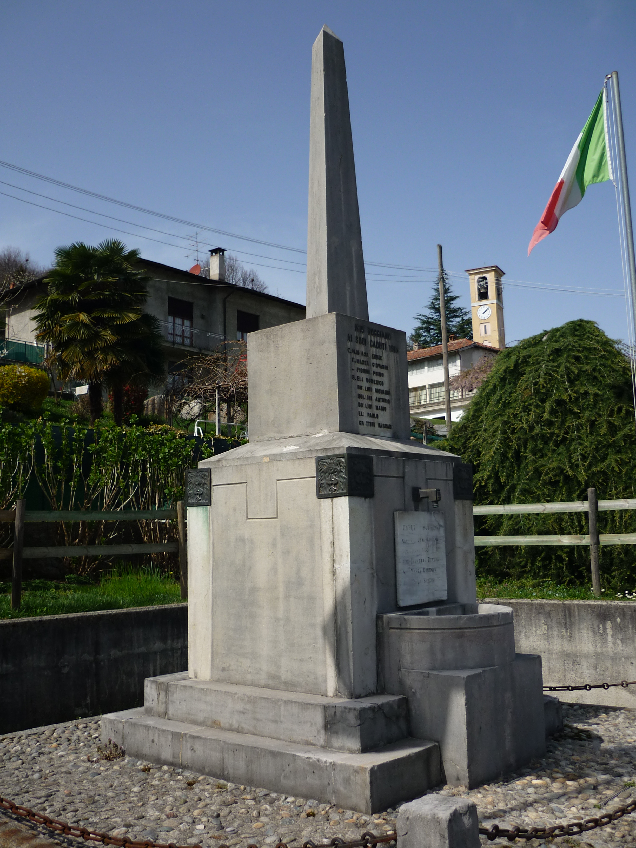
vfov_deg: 55.4
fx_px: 808
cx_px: 318
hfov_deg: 42.9
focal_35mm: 33
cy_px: 424
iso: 80
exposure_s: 1/250
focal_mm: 5.5
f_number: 8
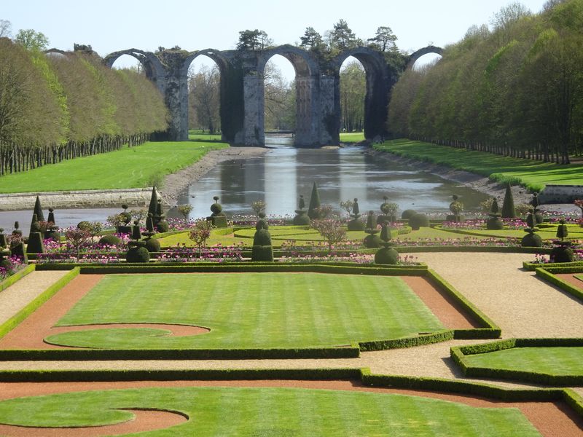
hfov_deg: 17.1
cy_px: 218
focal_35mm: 115
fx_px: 1937
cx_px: 292
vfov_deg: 12.9
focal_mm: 19.68
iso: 80
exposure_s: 1/250
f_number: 5.6
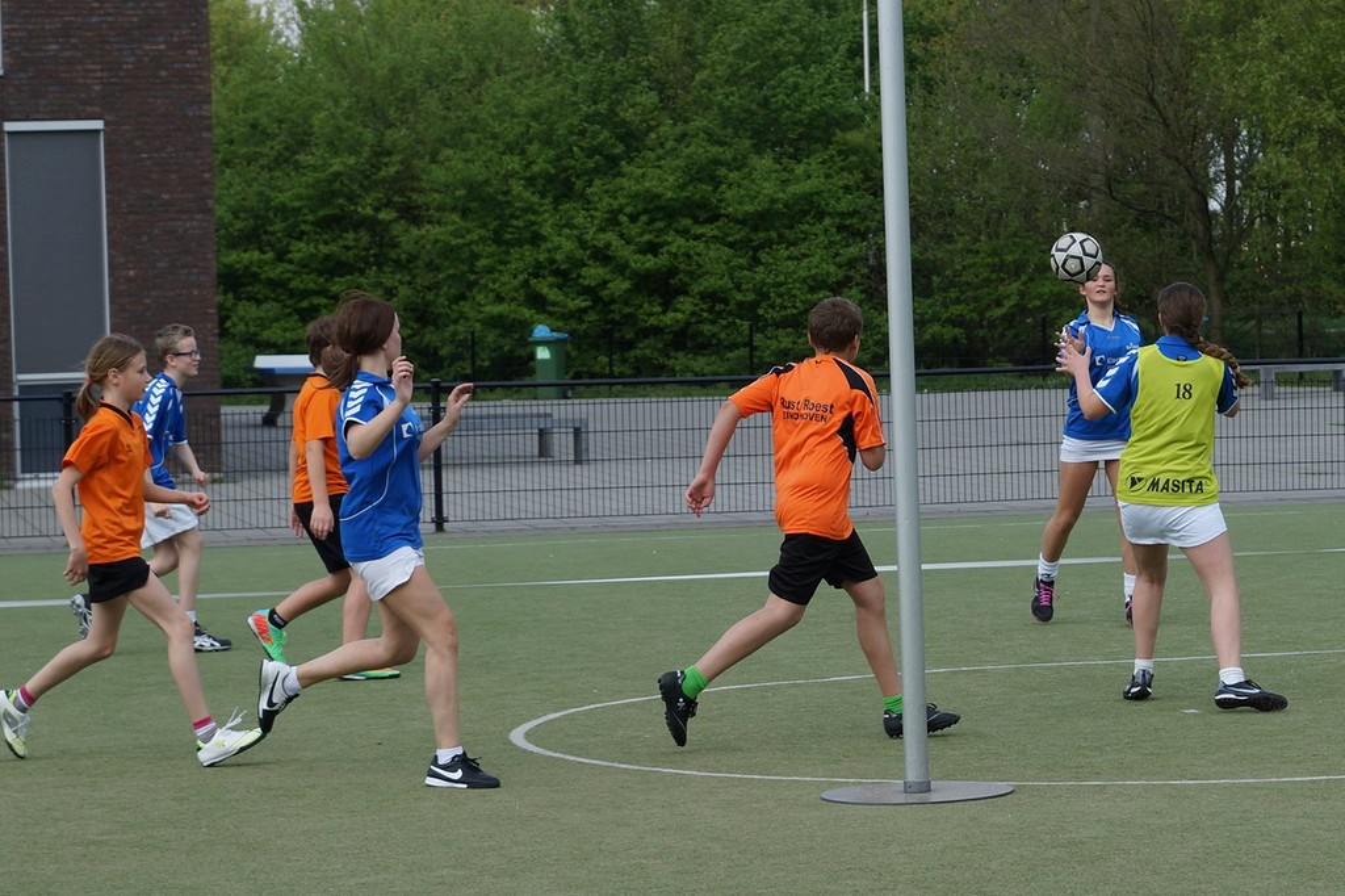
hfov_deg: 27.0
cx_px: 672
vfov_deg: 18.2
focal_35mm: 75
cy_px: 448
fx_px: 2801
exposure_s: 1/800
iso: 100
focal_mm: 50
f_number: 4
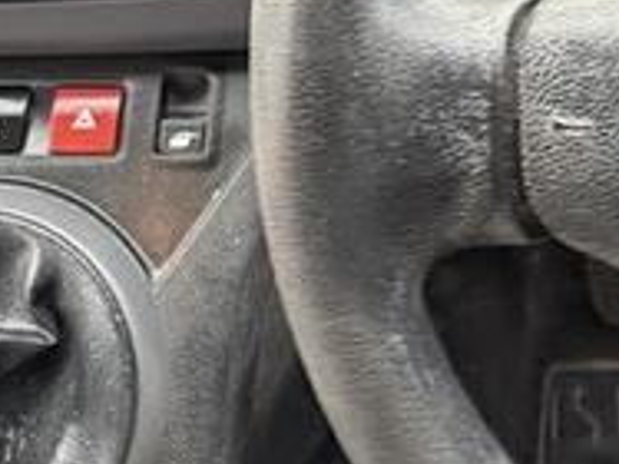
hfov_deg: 28.3
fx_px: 1197
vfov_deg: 20.5
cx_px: 513
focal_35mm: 67
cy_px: -93
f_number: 2.2
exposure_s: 1/60
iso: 500
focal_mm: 2.22
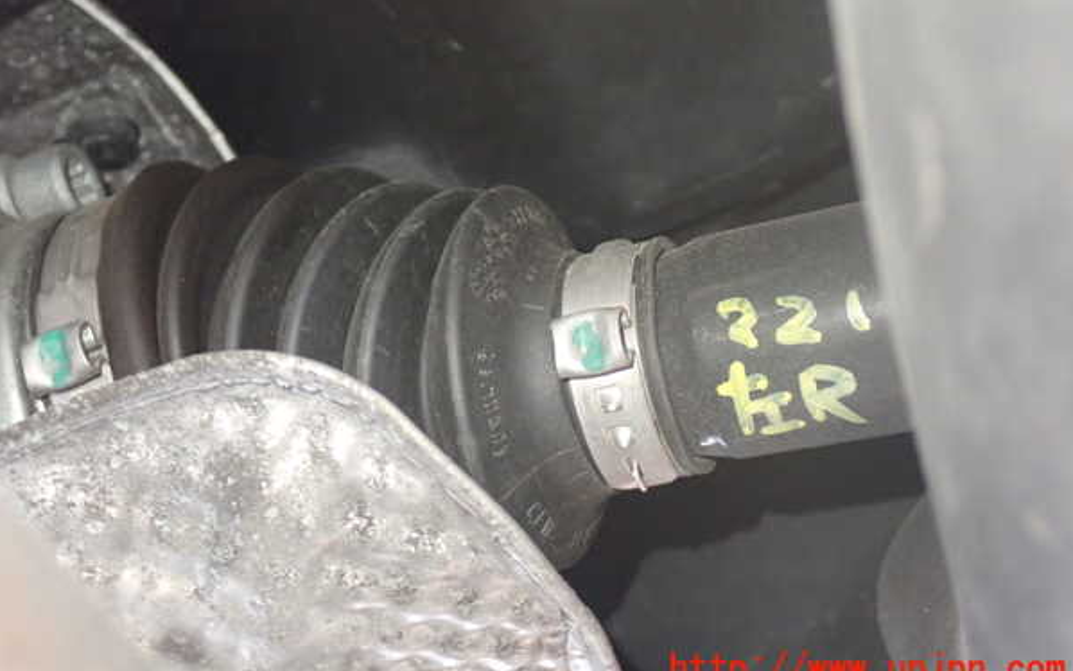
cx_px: 536
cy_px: 289
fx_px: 1462
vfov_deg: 25.8
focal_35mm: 50
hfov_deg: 40.3
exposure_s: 1/20
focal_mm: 8.4
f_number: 3.1
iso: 800
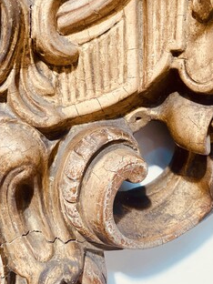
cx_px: 54
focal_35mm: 40
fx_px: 328
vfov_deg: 46.7
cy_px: 127
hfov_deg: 35.2
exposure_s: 1/60
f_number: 1.8
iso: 200
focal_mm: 4.25
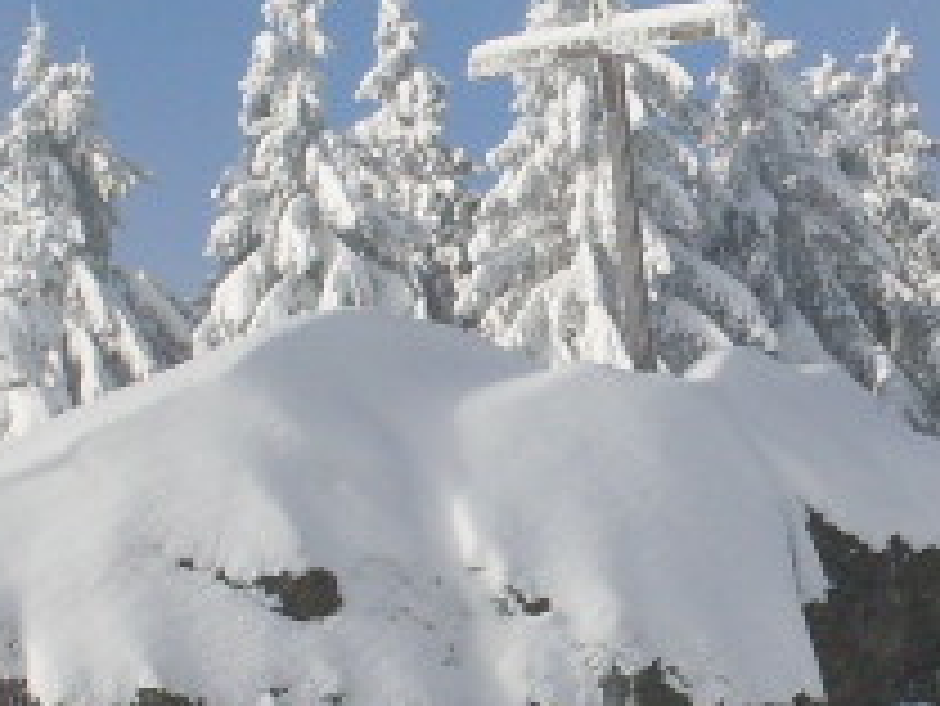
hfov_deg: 10.6
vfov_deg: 8.0
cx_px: 742
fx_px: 5054
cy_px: 423
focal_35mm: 186
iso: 80
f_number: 8.4
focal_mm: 6.3
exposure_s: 1/500
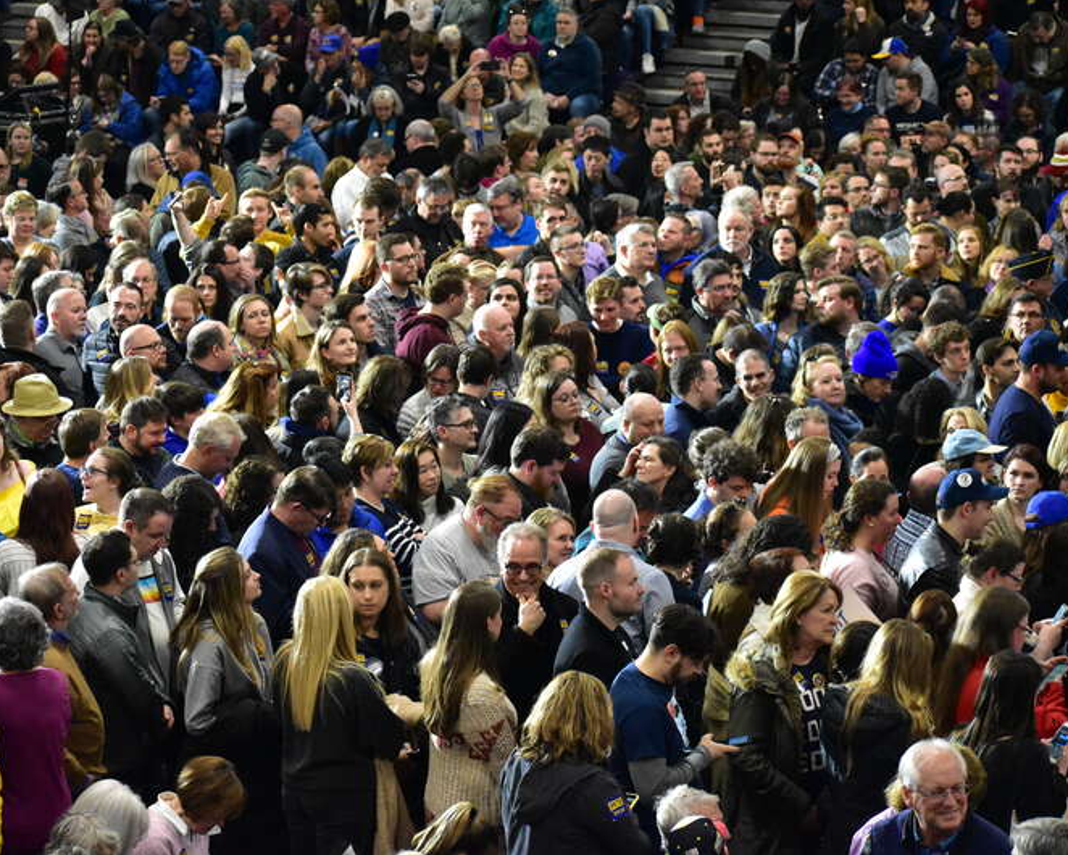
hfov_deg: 16.1
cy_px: 427
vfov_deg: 13.0
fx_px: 3763
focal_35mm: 119
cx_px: 432
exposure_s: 1/125
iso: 5000
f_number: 5
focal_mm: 70
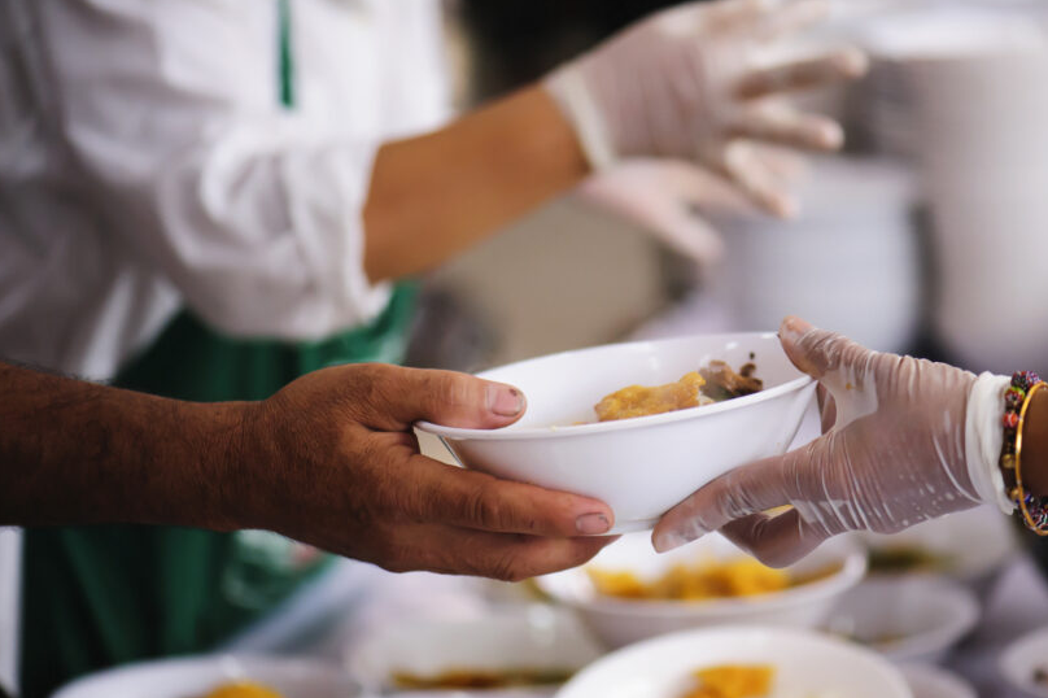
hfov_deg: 15.4
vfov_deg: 10.3
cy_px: 407
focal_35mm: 133
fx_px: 3870
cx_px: 659
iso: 2200
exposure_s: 1/500
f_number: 3
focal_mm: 105
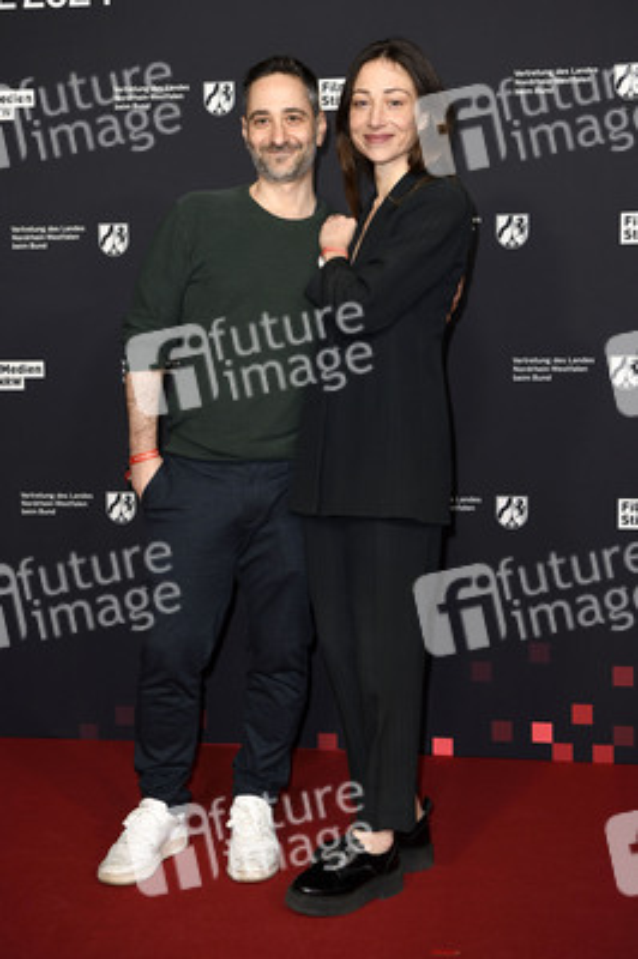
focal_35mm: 46
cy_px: 480
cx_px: 319
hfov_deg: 29.2
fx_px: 1225
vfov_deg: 42.8
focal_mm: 46
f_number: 4
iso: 800
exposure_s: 1/250
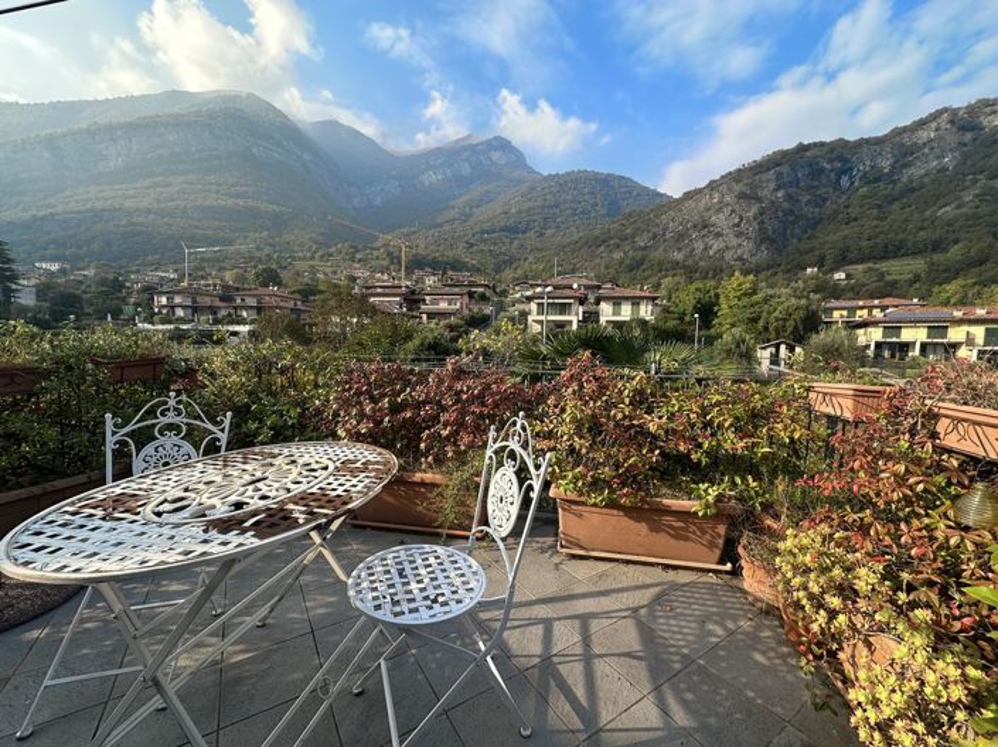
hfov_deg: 102.1
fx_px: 403
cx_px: 499
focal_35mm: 14
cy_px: 374
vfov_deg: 85.6
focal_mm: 2.22
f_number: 2.2
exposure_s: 1/654
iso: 40
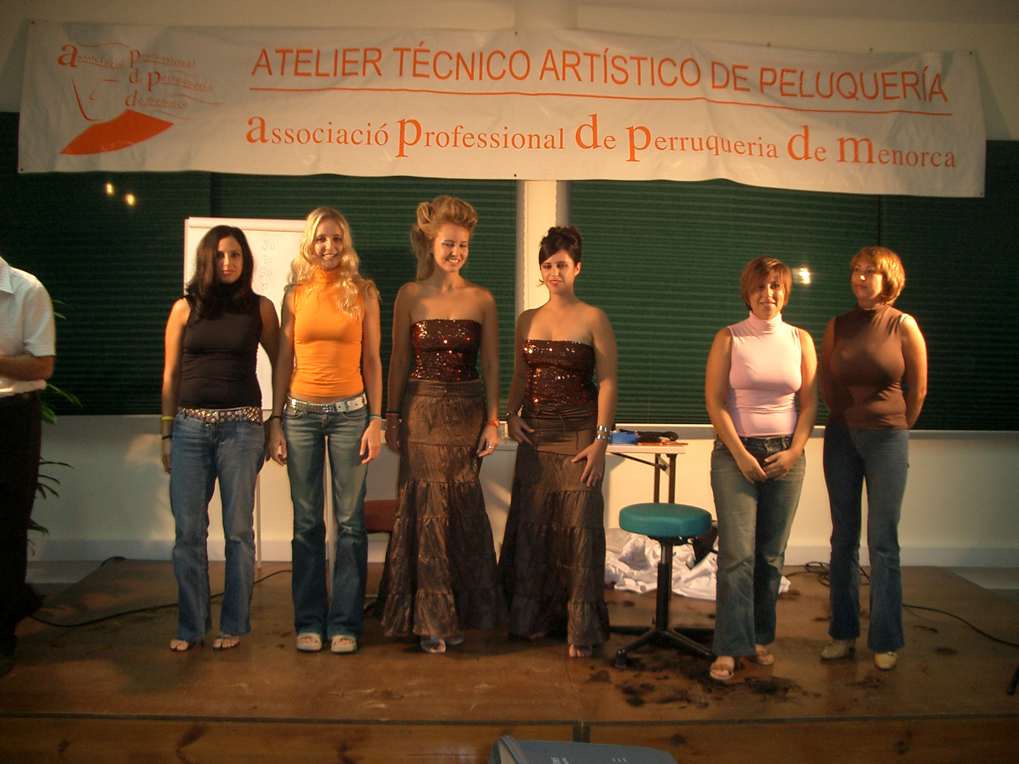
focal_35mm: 35
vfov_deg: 40.7
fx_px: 1030
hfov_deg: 52.6
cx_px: 510
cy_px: 382
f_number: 2.6
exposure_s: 1/40
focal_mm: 5.8
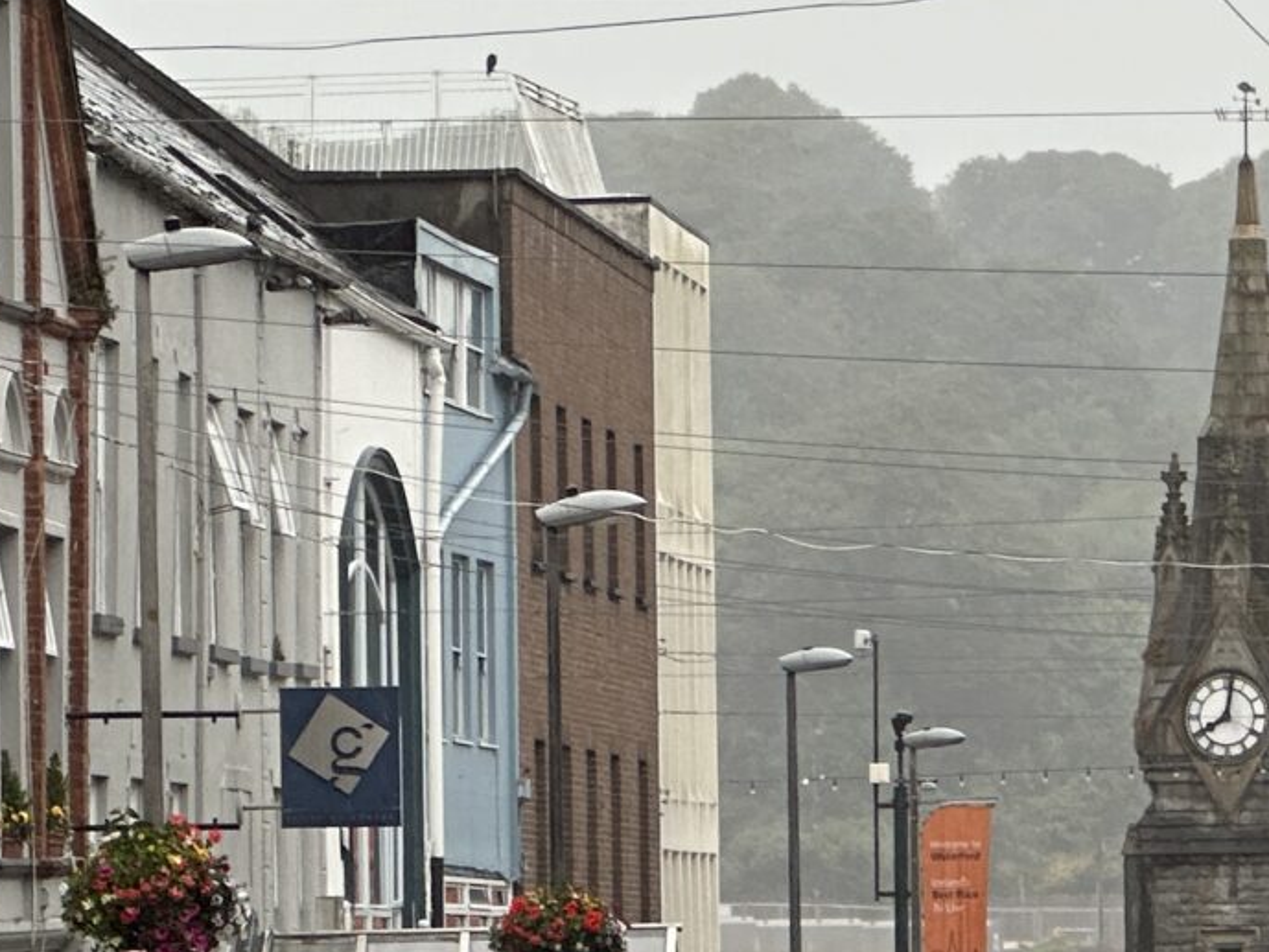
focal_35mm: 286
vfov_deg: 5.2
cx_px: 945
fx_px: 10486
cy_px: 838
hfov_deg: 6.9
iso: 50
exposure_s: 1/99
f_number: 2.8
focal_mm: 9
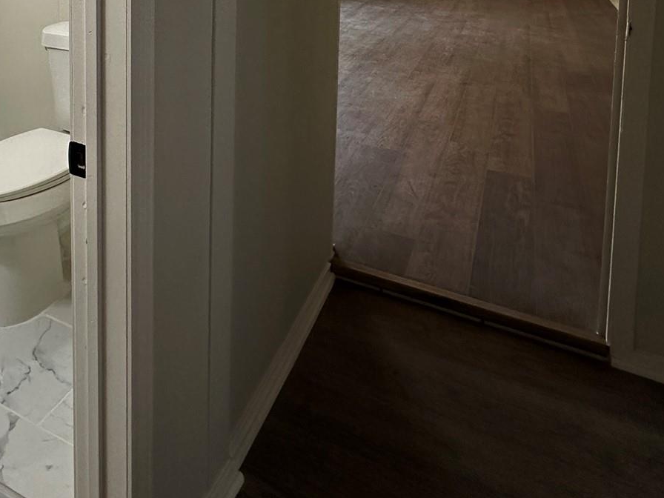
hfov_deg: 55.1
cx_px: 199
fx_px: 614
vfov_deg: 37.0
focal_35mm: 32
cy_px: -53
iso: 200
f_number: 2.2
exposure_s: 1/120
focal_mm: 2.22
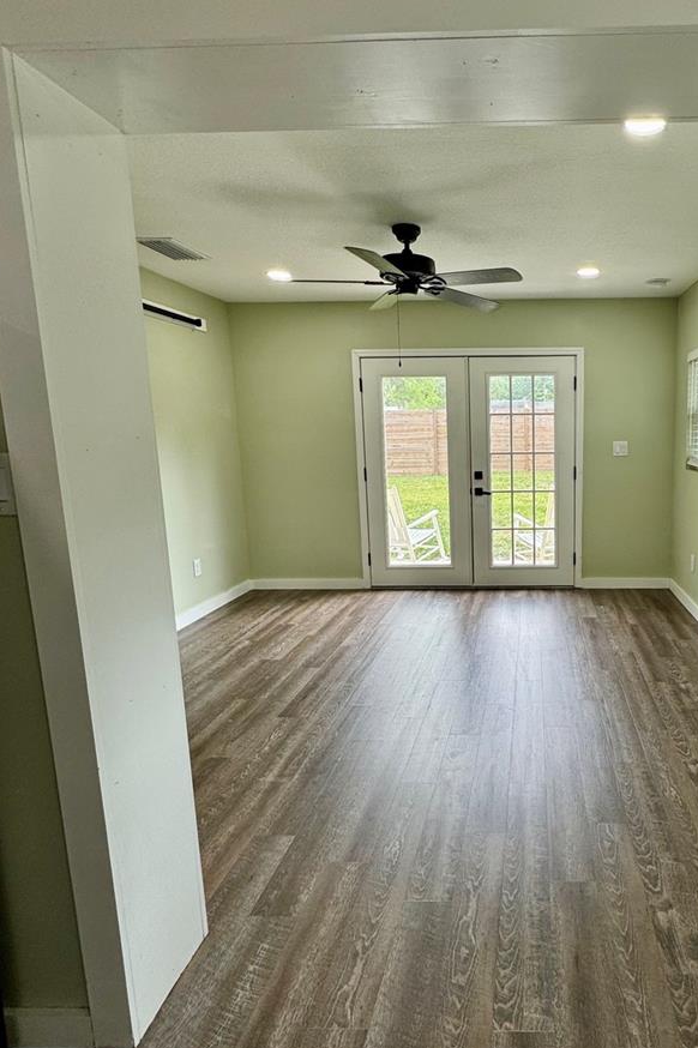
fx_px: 582
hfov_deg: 58.8
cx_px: 521
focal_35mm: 20
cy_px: 518
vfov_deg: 84.0
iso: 40
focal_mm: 2.22
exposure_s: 1/99
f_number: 2.2
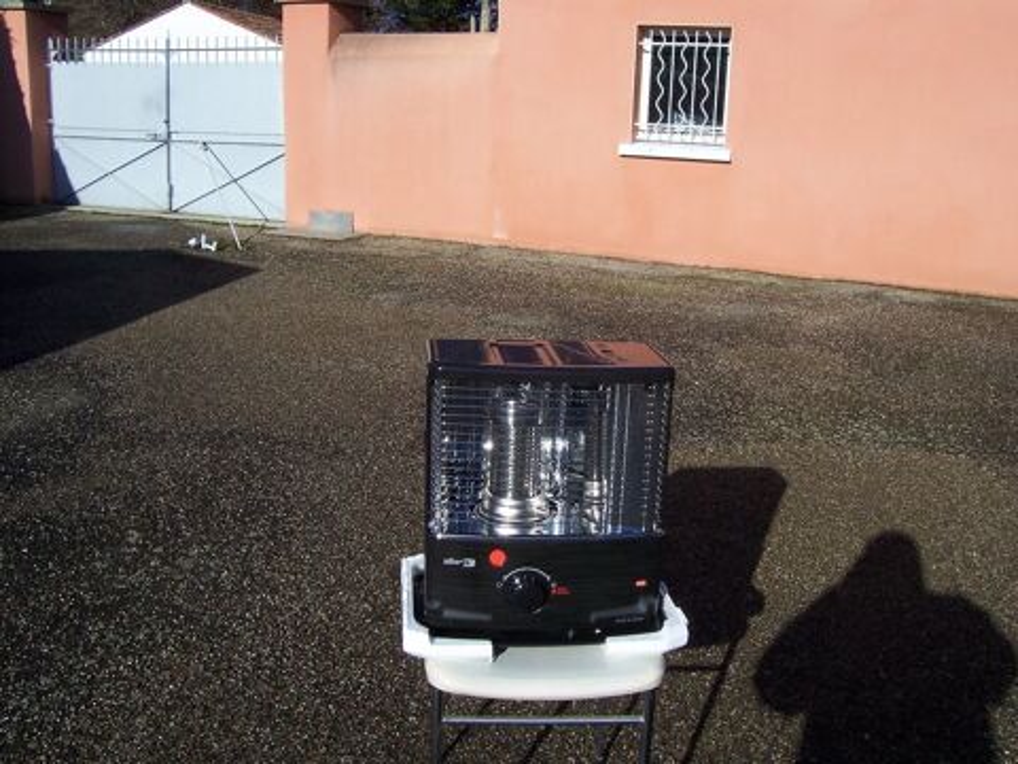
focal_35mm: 34
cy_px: 382
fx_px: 1000
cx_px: 509
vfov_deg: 41.8
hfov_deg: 54.0
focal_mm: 5.6
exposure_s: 1/500
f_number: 5.6
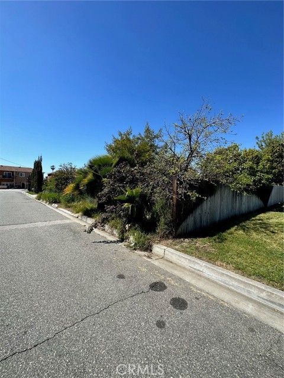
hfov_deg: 85.7
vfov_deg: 102.1
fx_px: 153
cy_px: 189
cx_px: 142
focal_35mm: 14
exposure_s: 1/1416
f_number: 2.2
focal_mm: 2.22
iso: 40
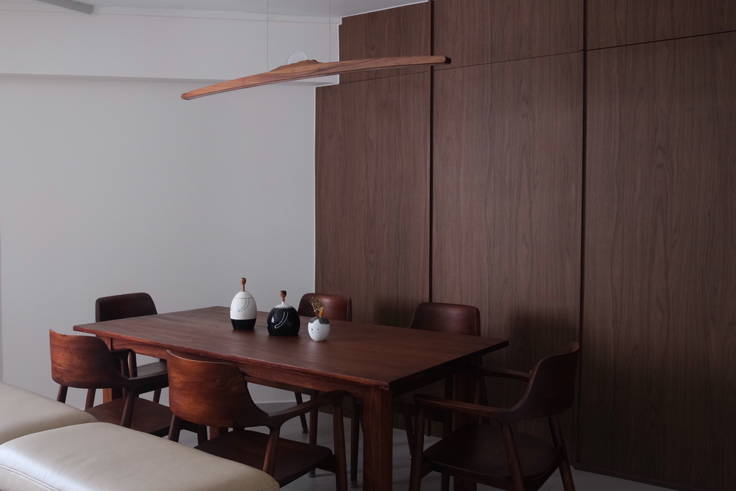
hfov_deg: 60.3
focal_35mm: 31
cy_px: 243
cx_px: 380
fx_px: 634
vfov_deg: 42.3
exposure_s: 1/15
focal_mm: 20
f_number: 6.3
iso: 1600
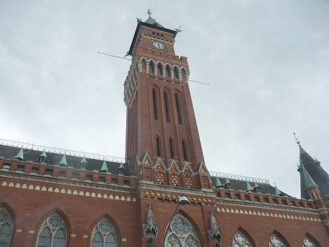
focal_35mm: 33
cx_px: 164
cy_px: 124
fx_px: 314
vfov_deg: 42.9
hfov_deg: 55.4
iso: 100
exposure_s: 1/400
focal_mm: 5.5
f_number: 2.8
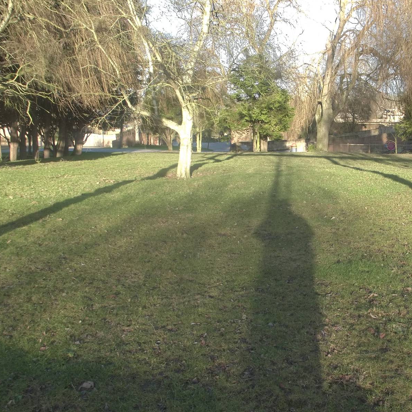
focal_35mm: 39
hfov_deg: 42.7
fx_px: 525
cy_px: 206
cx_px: 238
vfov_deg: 42.8
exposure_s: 1/200
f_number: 3.3
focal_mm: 5.9
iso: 80
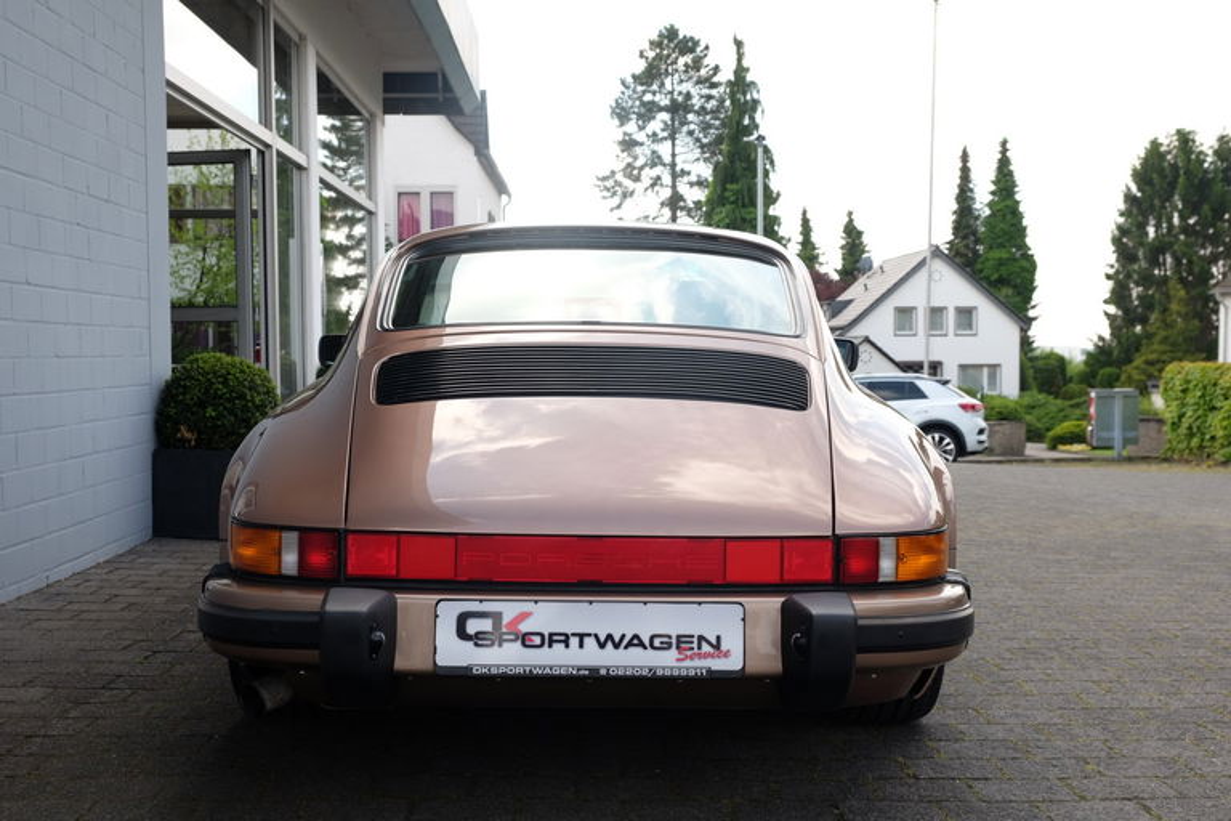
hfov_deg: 48.5
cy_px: 410
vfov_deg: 33.4
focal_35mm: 40
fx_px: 1368
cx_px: 616
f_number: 5.6
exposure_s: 1/170
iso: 200
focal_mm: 26.5
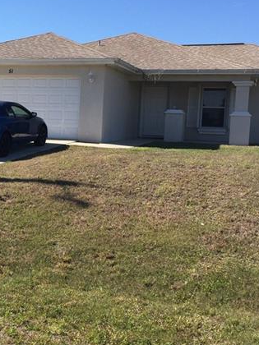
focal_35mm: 53
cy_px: 159
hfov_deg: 26.9
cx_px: 45
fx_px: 529
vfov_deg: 36.1
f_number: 2.2
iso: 32
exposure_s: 1/1522
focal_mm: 4.15
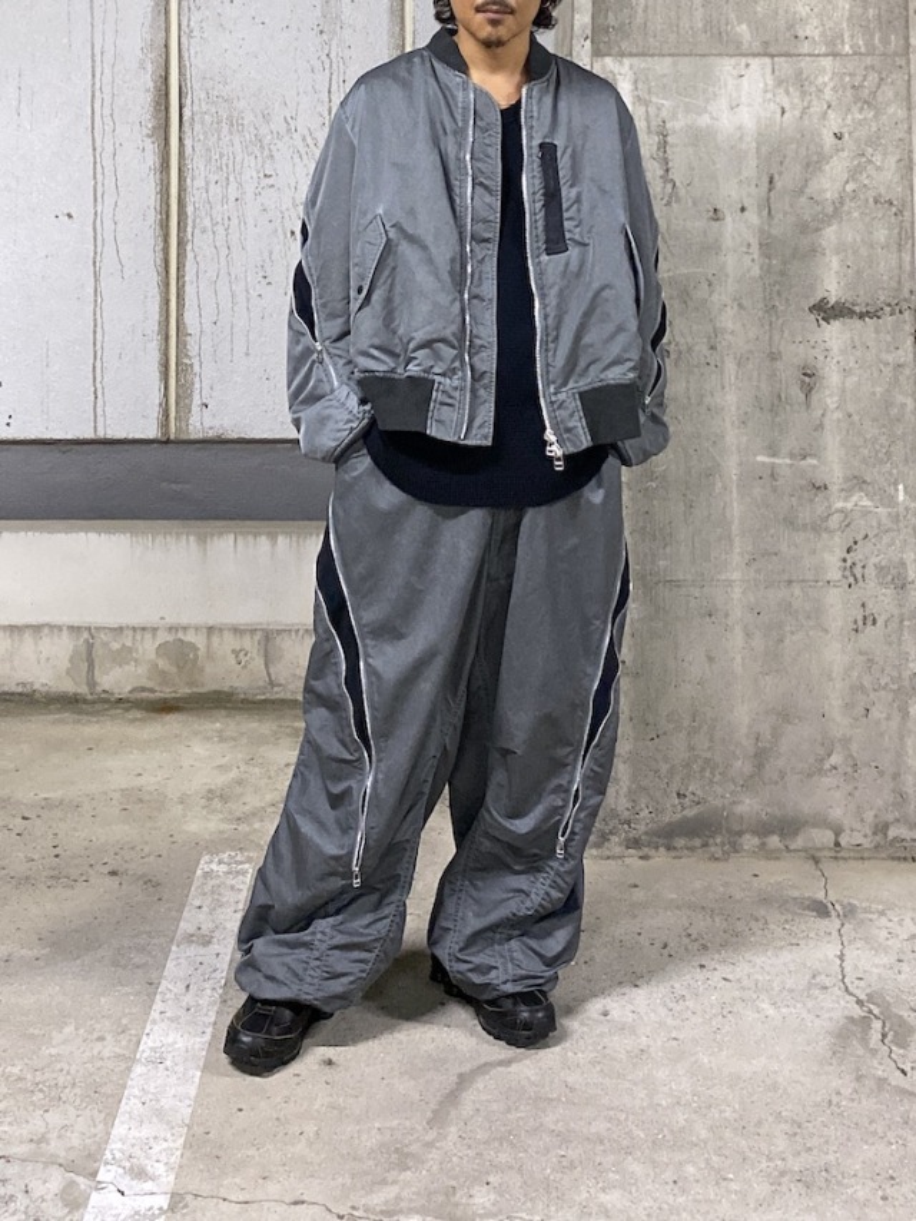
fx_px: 917
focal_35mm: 26
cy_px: 610
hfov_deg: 53.1
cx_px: 458
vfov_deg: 67.3
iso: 500
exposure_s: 1/33
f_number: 1.8
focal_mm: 4.25
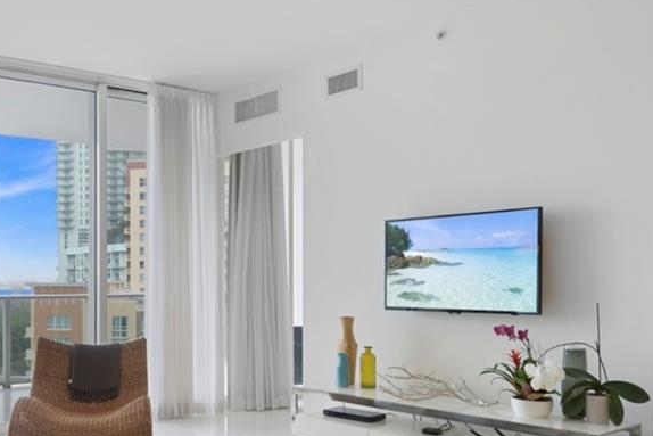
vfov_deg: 34.0
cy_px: 281
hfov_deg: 47.3
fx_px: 708
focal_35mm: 39
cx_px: 147
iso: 100
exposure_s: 1/5
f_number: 9
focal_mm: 14
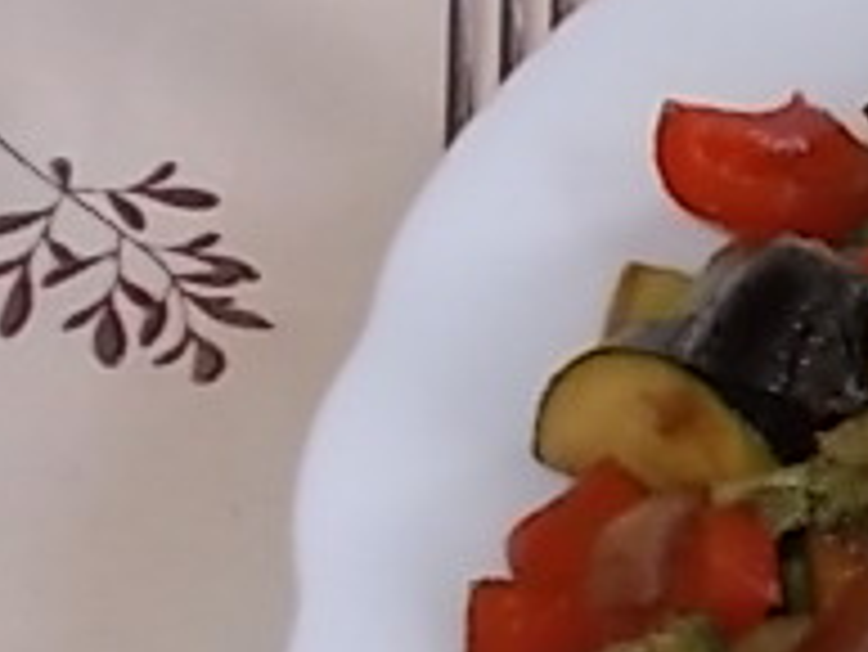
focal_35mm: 166
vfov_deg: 8.9
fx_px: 4165
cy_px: 625
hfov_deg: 11.3
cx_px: 1412
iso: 200
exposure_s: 1/30
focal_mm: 9
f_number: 4.5
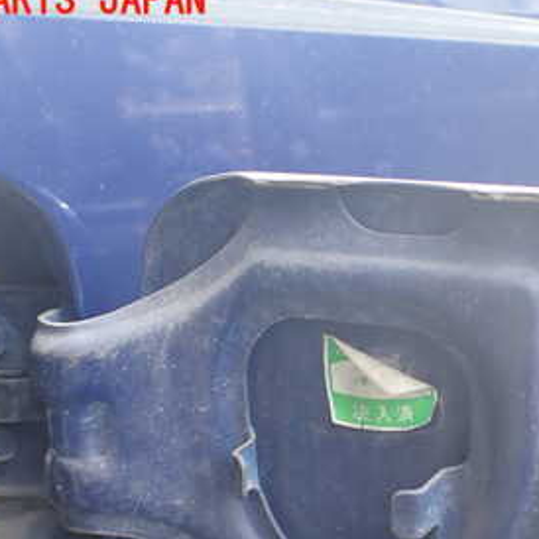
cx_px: 439
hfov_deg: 28.8
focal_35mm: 58
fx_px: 1022
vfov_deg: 29.0
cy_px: 419
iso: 100
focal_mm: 5.4
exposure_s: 1/125
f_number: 2.3
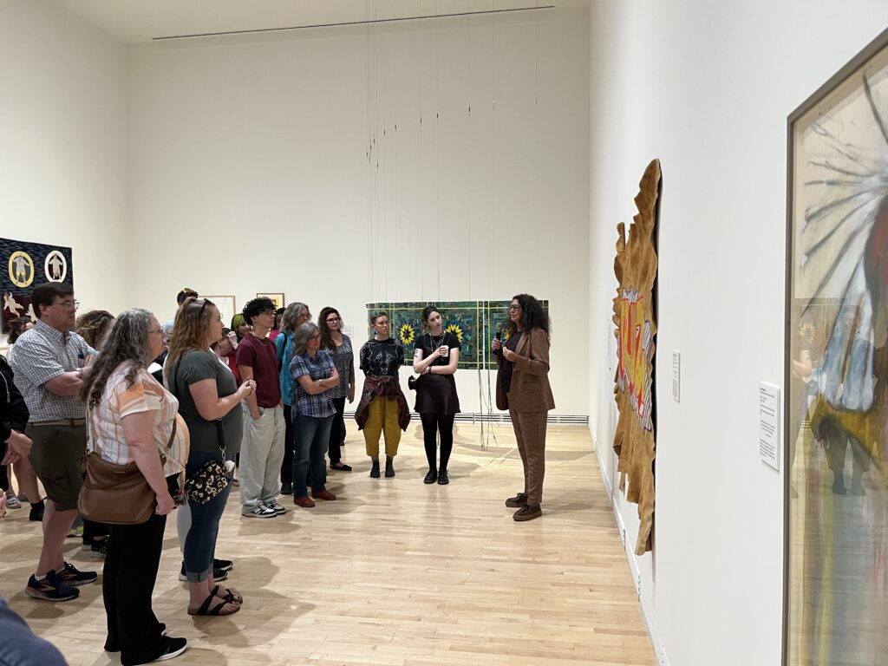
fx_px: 667
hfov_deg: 67.3
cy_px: 333
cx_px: 444
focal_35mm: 26
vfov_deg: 53.1
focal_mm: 5.1
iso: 200
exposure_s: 1/60
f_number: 1.6
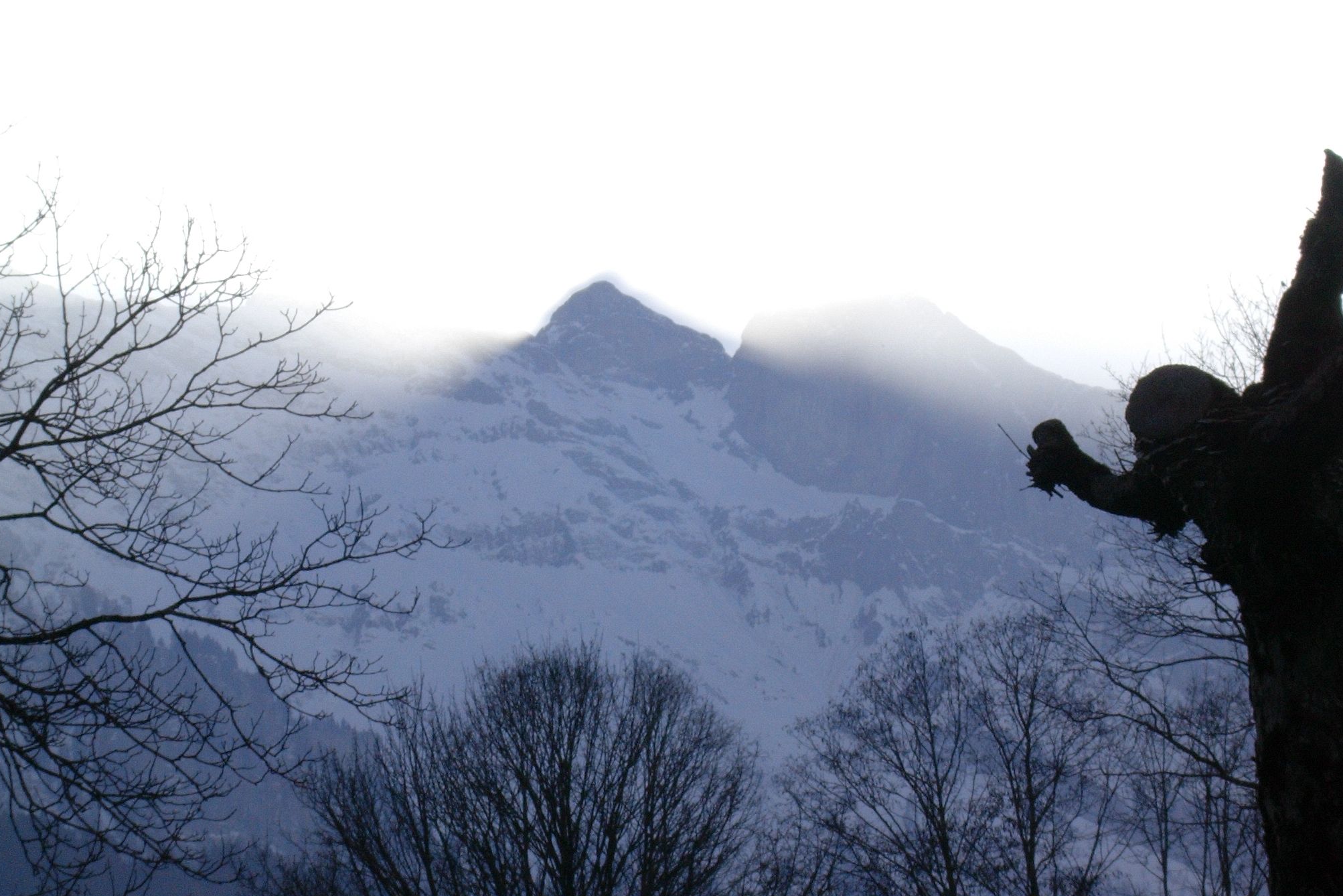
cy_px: 415
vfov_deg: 11.8
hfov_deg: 17.6
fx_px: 4328
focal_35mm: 116
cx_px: 669
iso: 70
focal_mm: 16.8
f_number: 9.6
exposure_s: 1/148
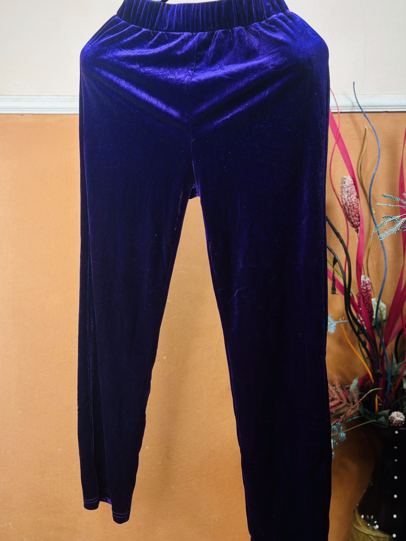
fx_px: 751
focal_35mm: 48
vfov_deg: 39.7
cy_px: 270
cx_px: 203
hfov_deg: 30.3
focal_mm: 6.86
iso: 80
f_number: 1.78
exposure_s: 1/50
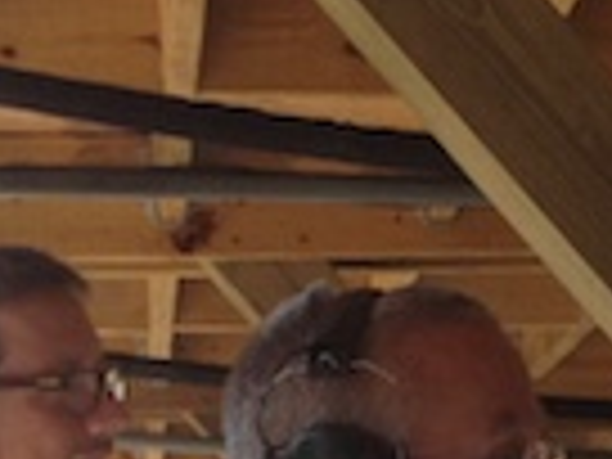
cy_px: 794
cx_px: 814
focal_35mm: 193
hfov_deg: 10.0
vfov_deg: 7.5
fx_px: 3412
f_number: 2.4
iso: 50
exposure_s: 1/315
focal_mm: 4.28
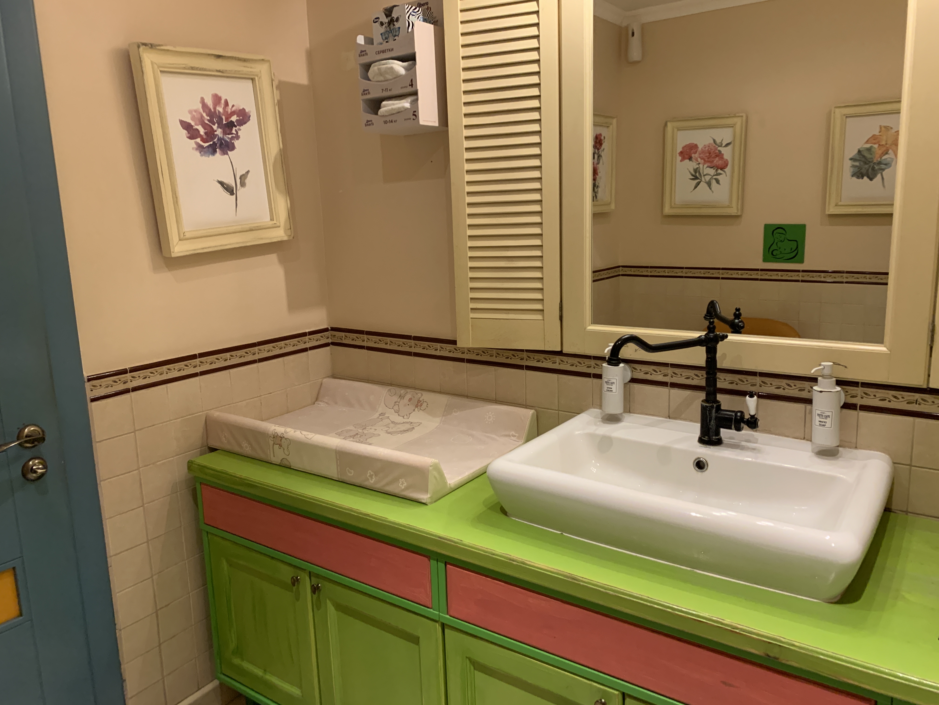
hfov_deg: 67.3
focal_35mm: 26
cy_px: 352
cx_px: 470
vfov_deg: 53.1
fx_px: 705
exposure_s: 1/33
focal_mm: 4.25
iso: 320
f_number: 1.8
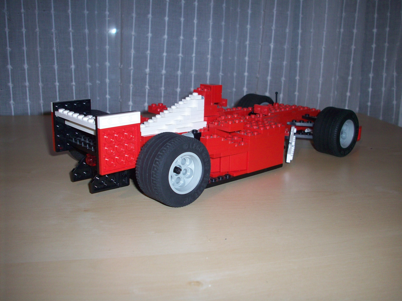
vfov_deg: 38.7
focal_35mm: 37
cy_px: 150
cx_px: 201
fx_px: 430
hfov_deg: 50.1
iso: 80
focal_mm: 6.2
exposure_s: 1/64
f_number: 2.8
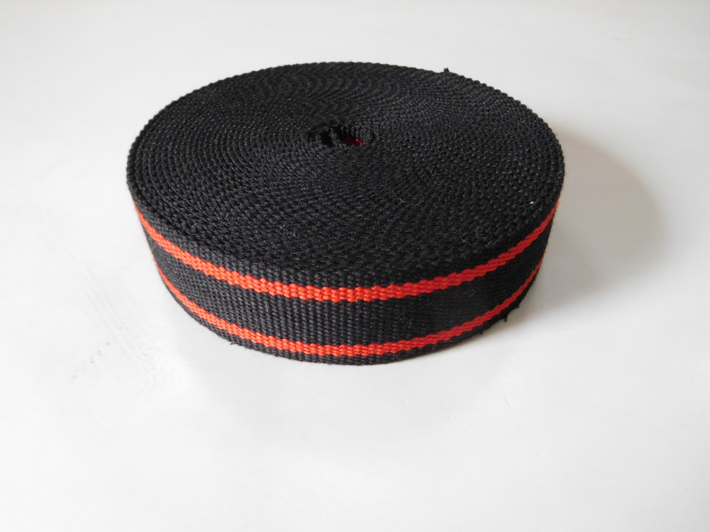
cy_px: 266
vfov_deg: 54.9
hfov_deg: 69.4
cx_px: 355
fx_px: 513
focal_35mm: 25
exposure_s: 1/20
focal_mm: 4.5
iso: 400
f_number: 3.4
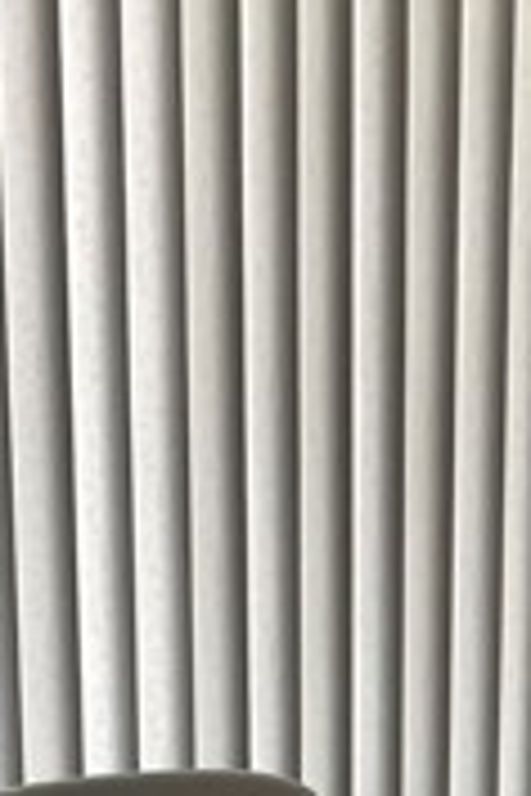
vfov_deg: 19.5
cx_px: 580
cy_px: 967
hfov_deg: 13.7
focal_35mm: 98
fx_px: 2168
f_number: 1.6
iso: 125
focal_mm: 4.2
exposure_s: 1/121
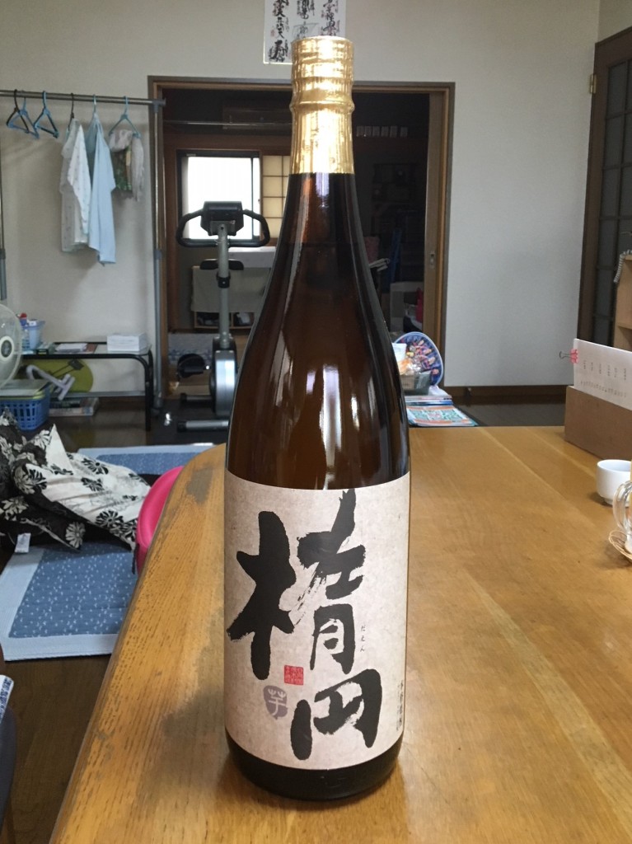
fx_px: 707
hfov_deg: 48.2
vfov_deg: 61.7
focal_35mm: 29
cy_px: 422
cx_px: 316
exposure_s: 1/30
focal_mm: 4.15
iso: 125
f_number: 2.2
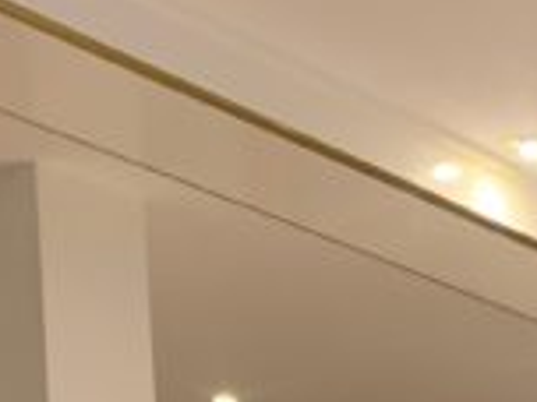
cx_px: 774
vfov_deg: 10.0
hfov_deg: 14.2
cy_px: 945
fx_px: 2032
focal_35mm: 131
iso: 160
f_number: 1.8
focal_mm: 4.25
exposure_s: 1/50
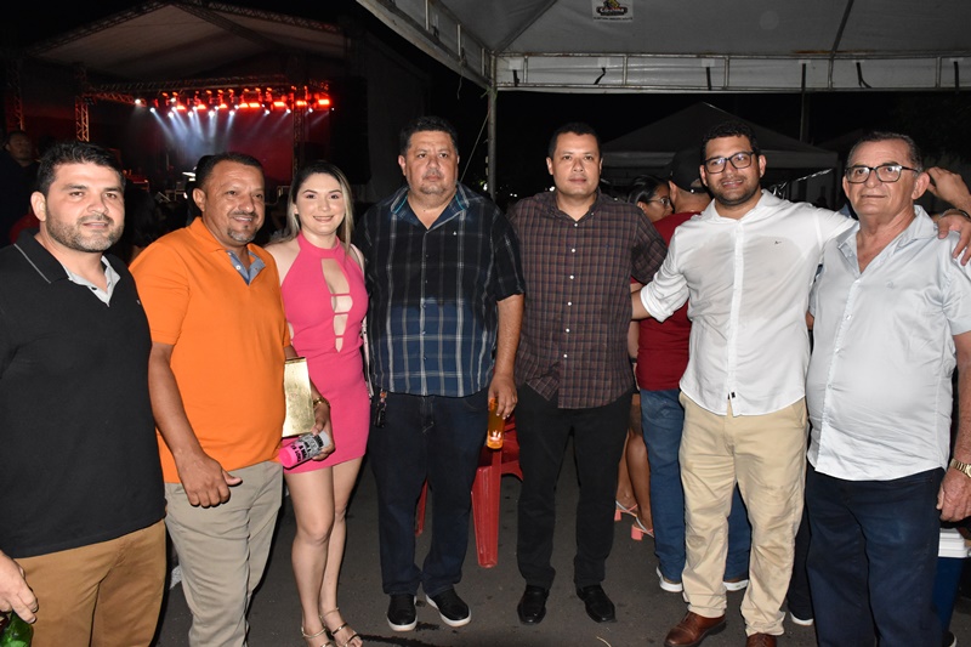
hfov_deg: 67.4
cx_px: 486
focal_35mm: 27
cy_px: 324
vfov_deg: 47.9
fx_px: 728
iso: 3200
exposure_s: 1/100
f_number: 7.1
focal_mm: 18
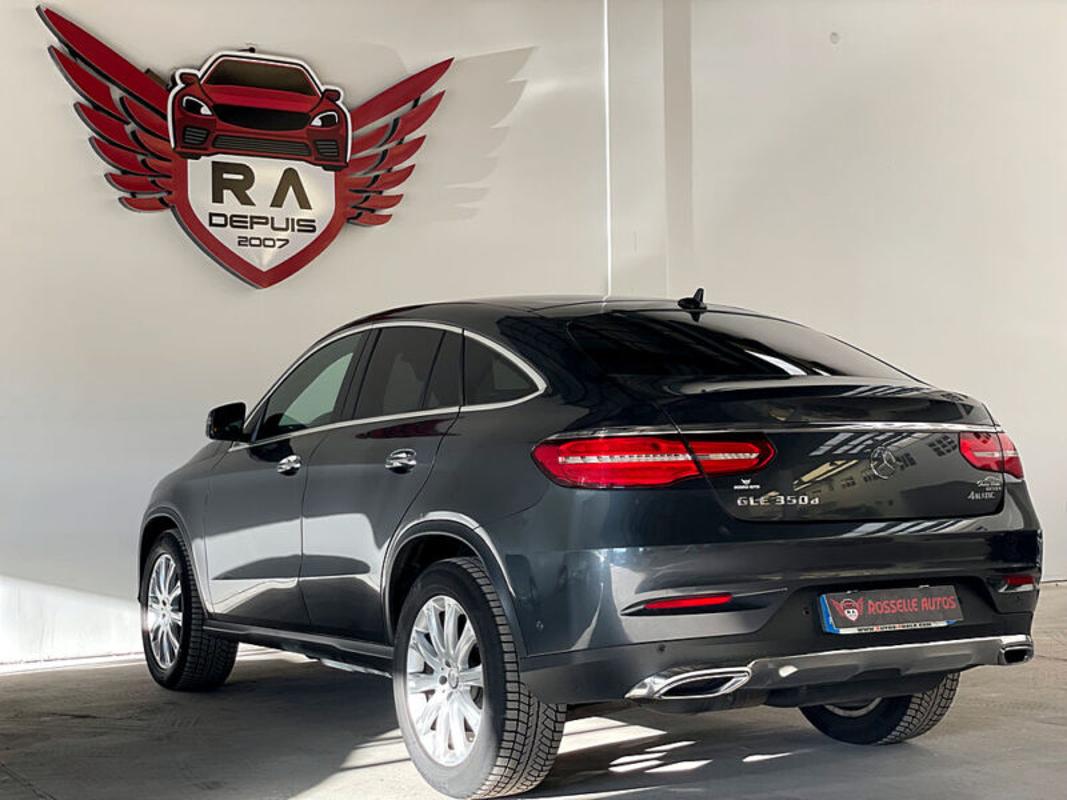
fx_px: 1603
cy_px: 400
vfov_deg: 28.0
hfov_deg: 36.8
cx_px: 534
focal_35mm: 52
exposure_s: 1/122
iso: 50
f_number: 2
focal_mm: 6
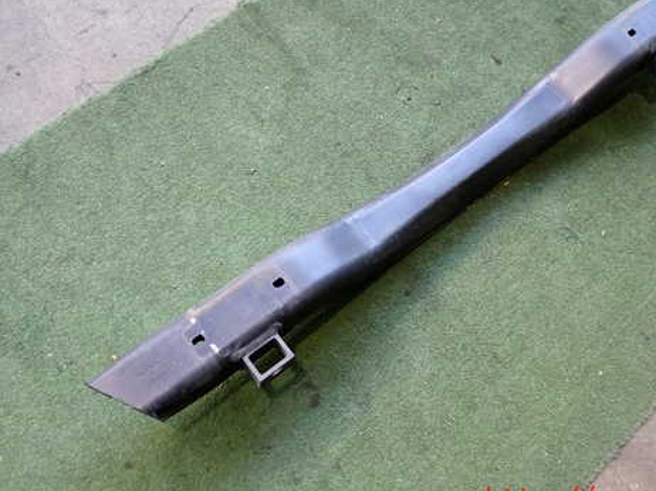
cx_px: 381
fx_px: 739
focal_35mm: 39
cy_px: 200
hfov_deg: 47.7
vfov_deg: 36.7
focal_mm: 5.4
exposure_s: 1/60
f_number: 2.3
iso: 200
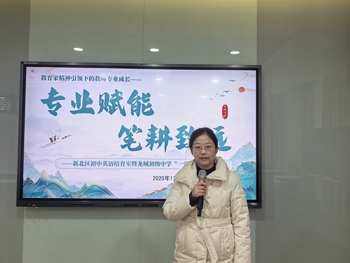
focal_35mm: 27
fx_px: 273
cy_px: 132
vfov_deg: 51.4
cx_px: 175
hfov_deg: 65.3
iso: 160
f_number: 2
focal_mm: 6.98
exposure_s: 1/93
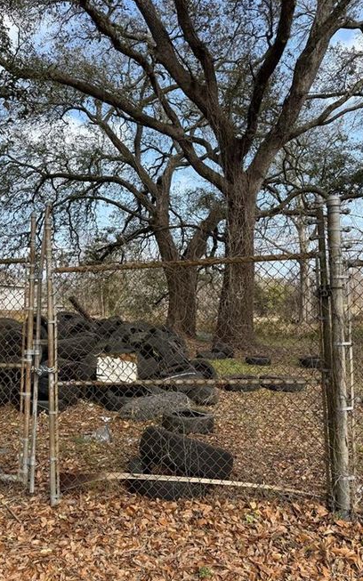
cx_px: 142
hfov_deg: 47.3
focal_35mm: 26
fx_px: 412
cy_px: 294
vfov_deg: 70.4
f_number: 1.78
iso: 80
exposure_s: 1/1437
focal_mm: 6.76
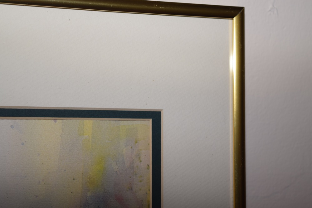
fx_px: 715
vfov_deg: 16.6
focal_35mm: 82
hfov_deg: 24.6
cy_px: 104
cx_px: 156
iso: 110
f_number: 5.6
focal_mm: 55
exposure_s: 1/60
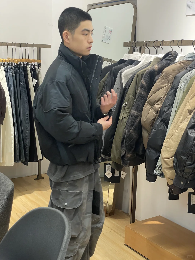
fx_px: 391
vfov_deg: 36.8
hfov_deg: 28.0
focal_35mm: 52
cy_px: 130
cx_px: 98
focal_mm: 6
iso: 160
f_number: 2
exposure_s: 1/100
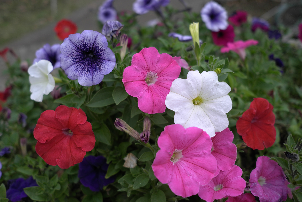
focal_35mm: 35
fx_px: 294
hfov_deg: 54.4
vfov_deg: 37.9
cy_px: 101
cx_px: 151
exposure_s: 1/160
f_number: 2.8
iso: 100
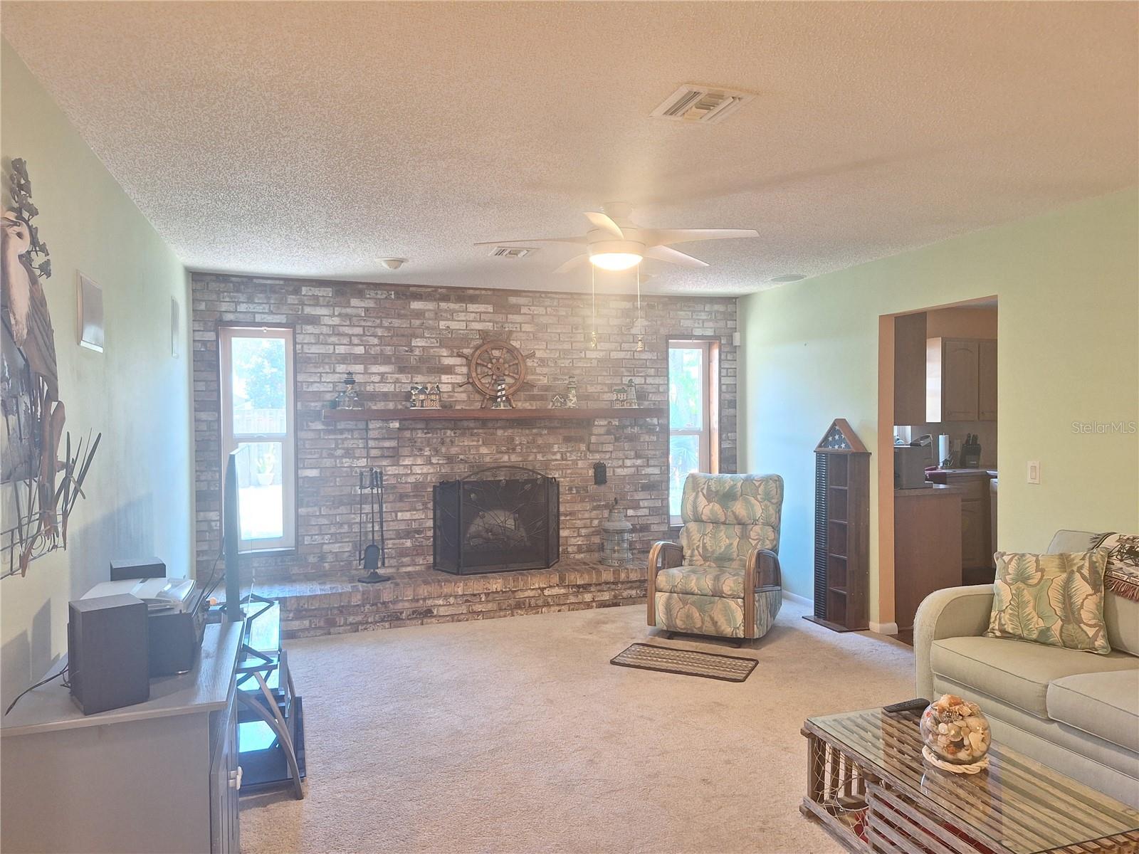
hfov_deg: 73.9
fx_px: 757
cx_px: 570
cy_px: 427
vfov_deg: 58.9
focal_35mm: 23
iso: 200
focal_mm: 5.54
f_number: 1.8
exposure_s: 1/40
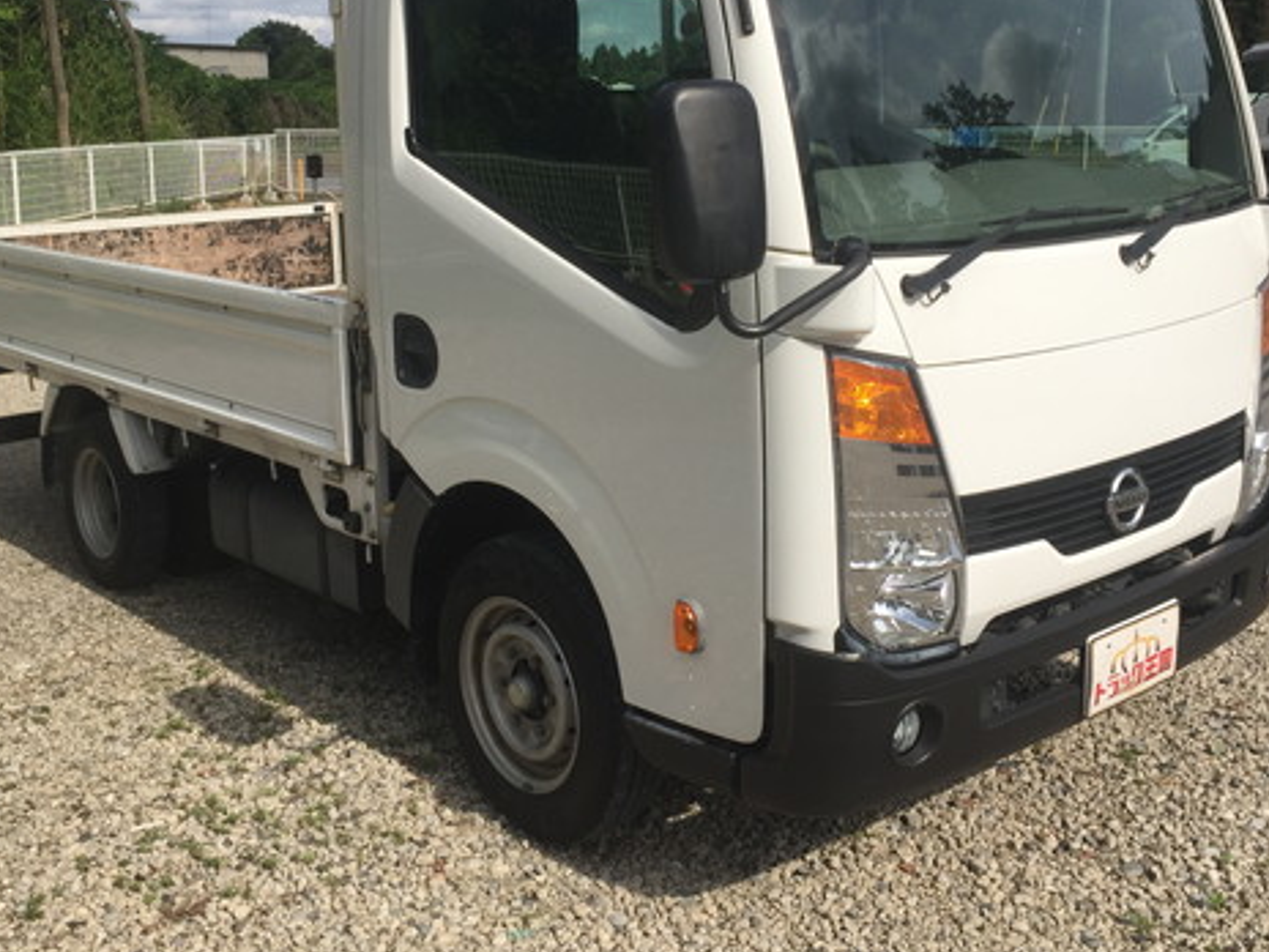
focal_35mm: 40
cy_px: 312
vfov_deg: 35.6
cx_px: 665
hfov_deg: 46.8
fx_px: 1466
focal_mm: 4.15
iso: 32
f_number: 2.2
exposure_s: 1/2475
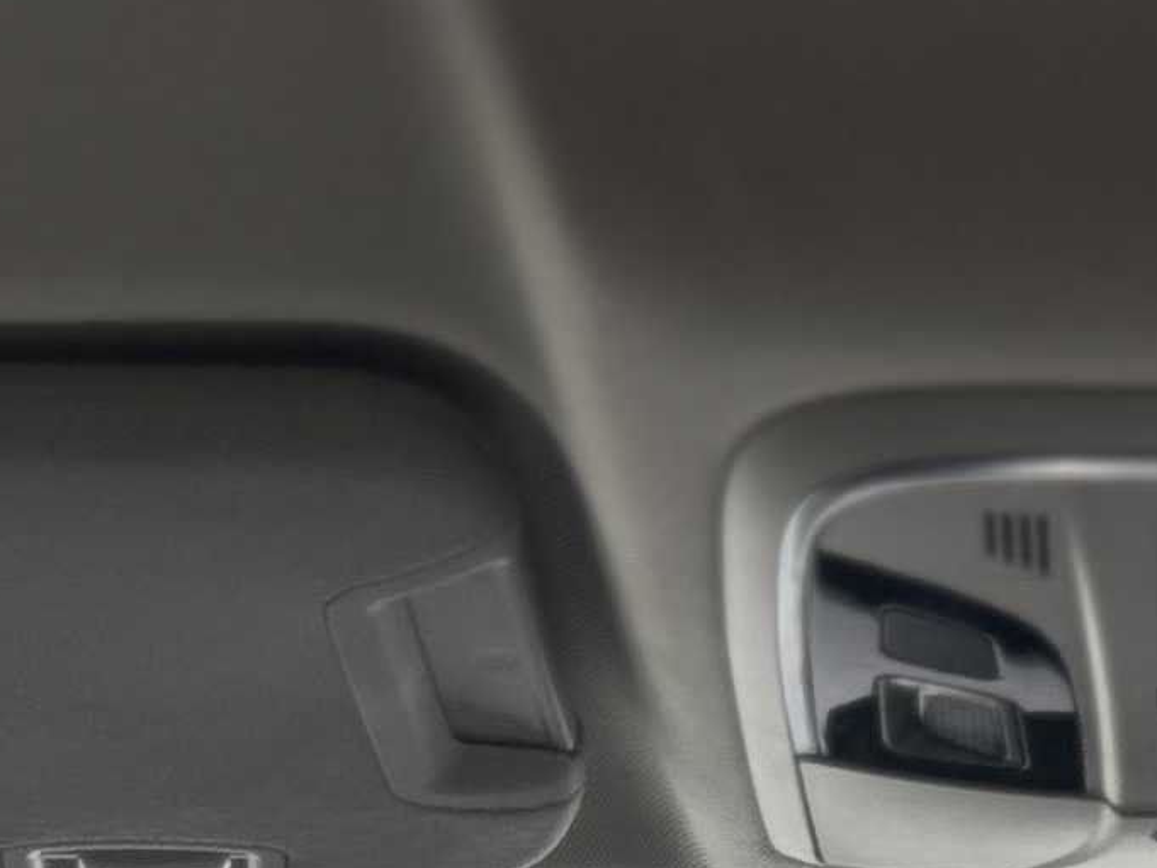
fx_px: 5148
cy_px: 2383
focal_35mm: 154
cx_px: 1223
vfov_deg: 8.4
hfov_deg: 12.6
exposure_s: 1/268
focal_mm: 5.96
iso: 50
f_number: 1.6
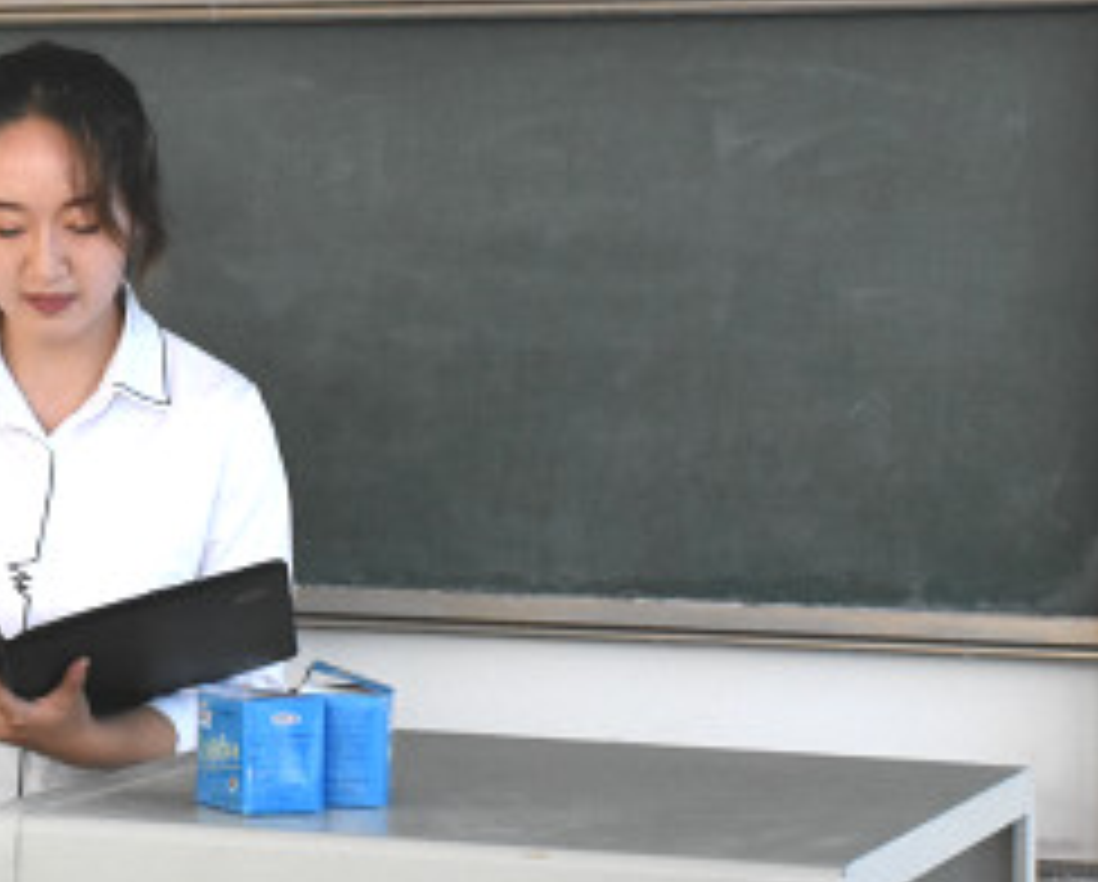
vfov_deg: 11.0
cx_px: 27
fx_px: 4557
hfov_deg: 13.6
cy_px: 306
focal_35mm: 140
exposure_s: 1/60
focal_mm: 38
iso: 2800
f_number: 4.2
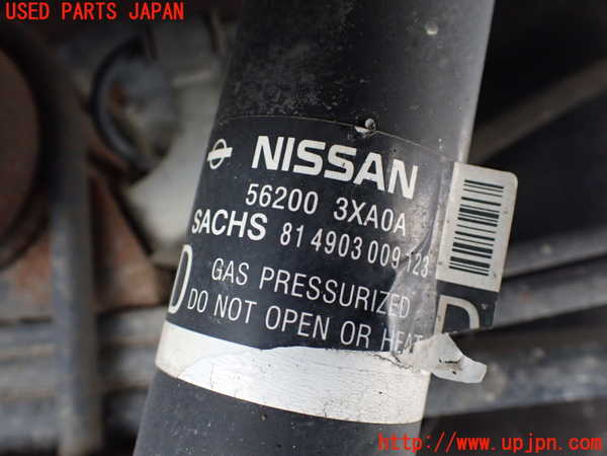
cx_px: 304
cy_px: 228
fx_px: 526
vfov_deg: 46.8
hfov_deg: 60.0
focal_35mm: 30
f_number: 2.3
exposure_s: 1/125
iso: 500
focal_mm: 5.4
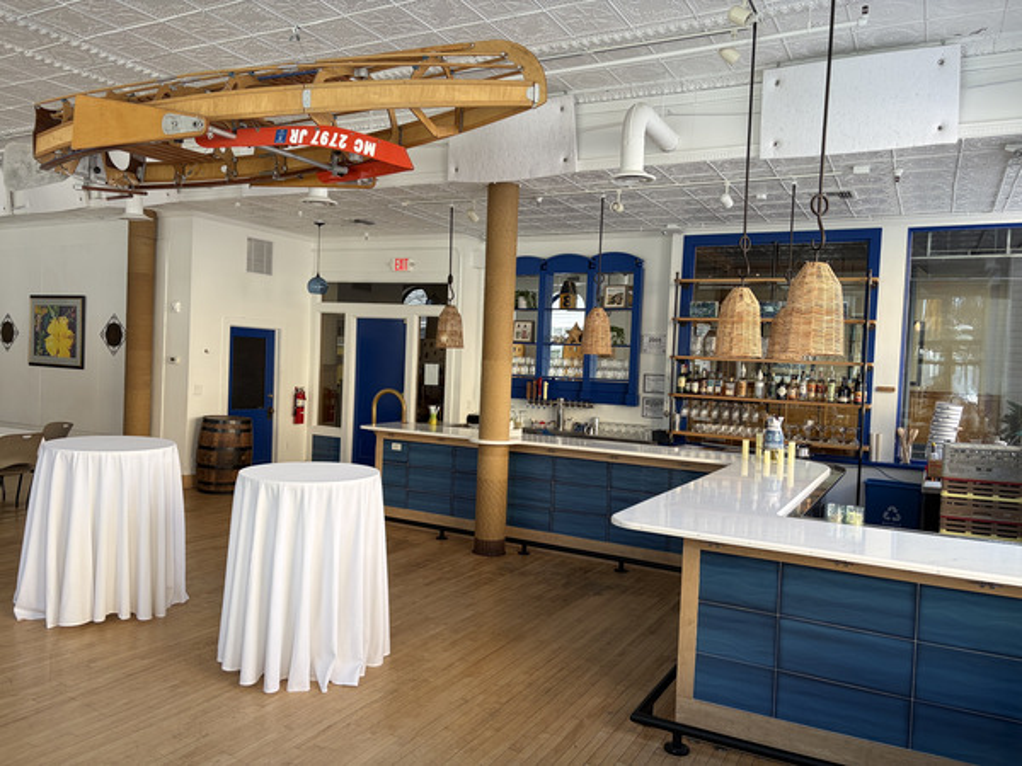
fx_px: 768
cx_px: 511
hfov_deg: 67.3
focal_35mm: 26
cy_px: 383
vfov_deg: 53.1
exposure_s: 1/186
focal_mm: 5.96
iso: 40
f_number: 1.6
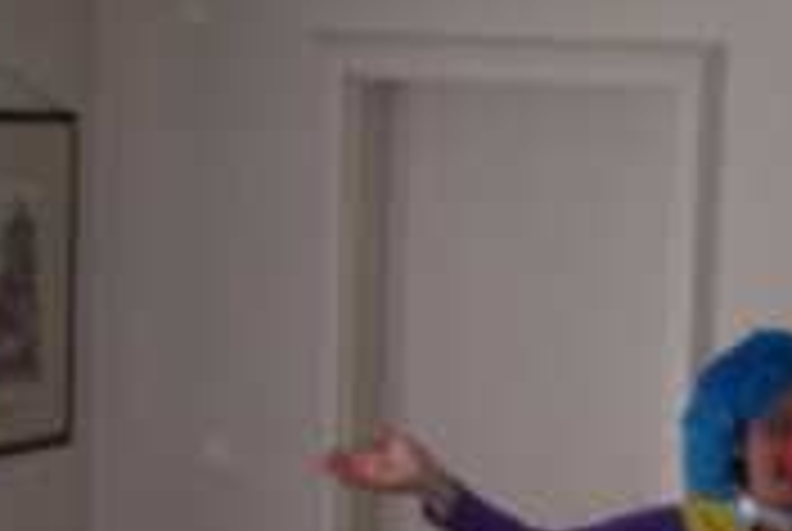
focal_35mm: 131
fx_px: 2887
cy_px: 567
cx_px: 932
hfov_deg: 15.1
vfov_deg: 10.4
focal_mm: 6
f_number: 2.7
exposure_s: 1/45
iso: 80
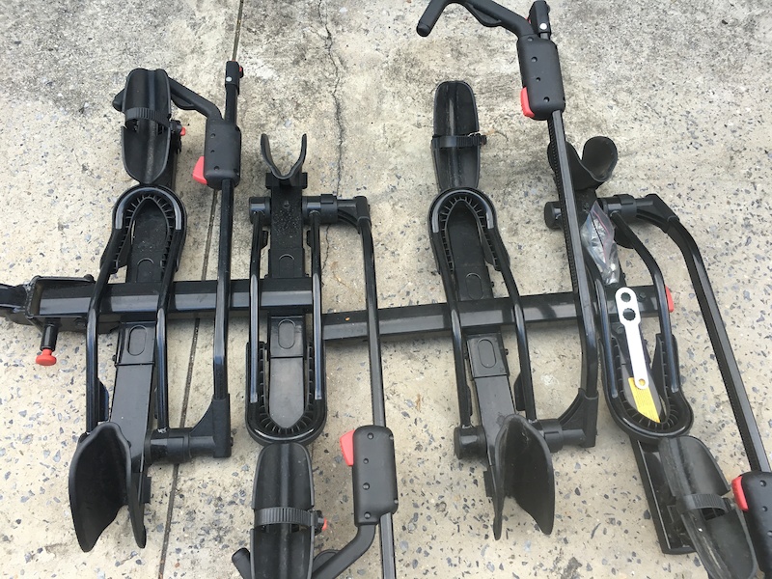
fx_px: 647
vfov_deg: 48.2
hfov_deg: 61.7
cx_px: 386
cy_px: 290
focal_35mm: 29
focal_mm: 4.15
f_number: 2.2
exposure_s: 1/30
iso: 25
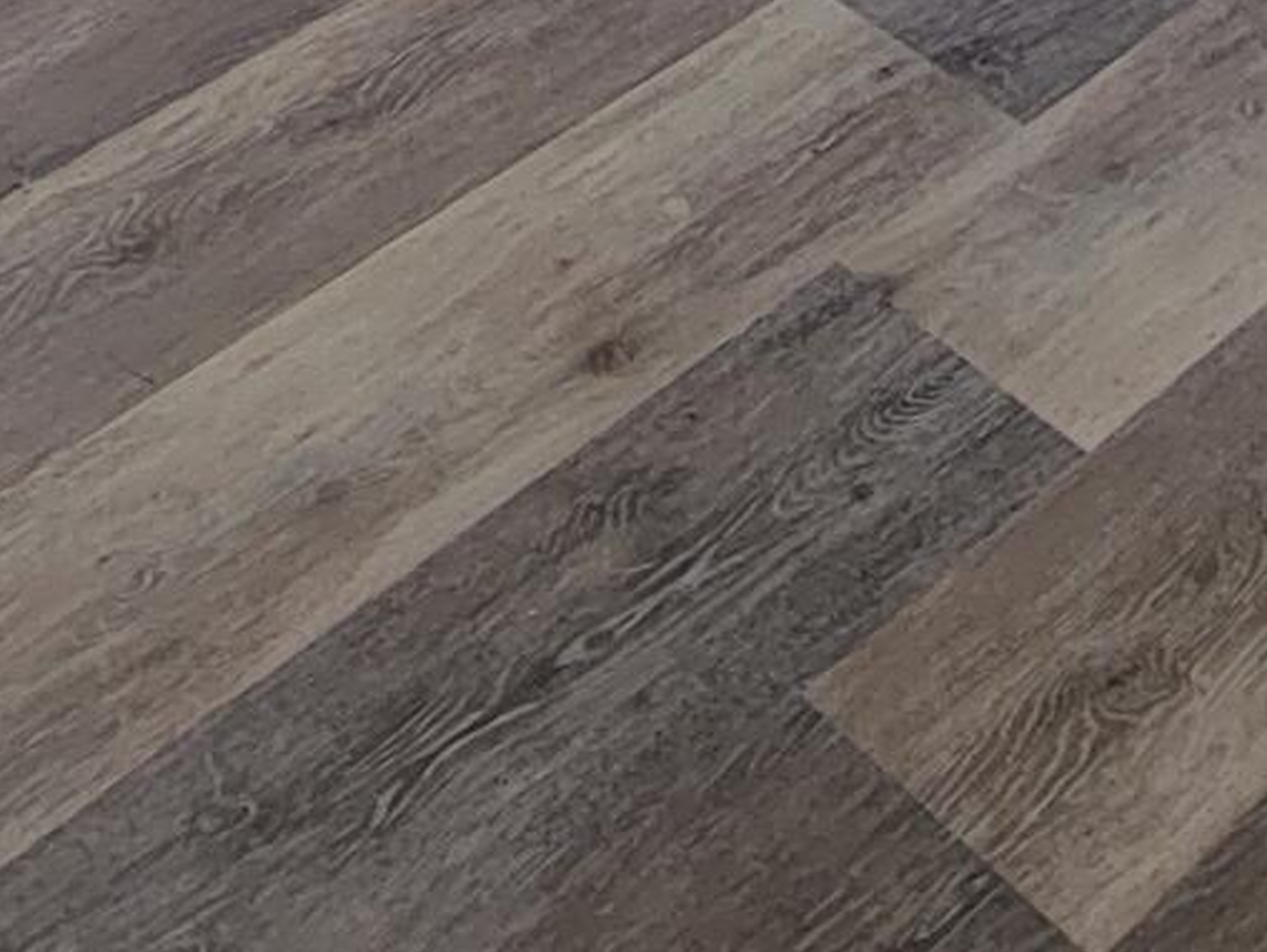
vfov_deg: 12.9
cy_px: -1521
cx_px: 183
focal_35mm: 77
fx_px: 2820
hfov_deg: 24.7
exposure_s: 1/60
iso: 80
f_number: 2.2
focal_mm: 2.2
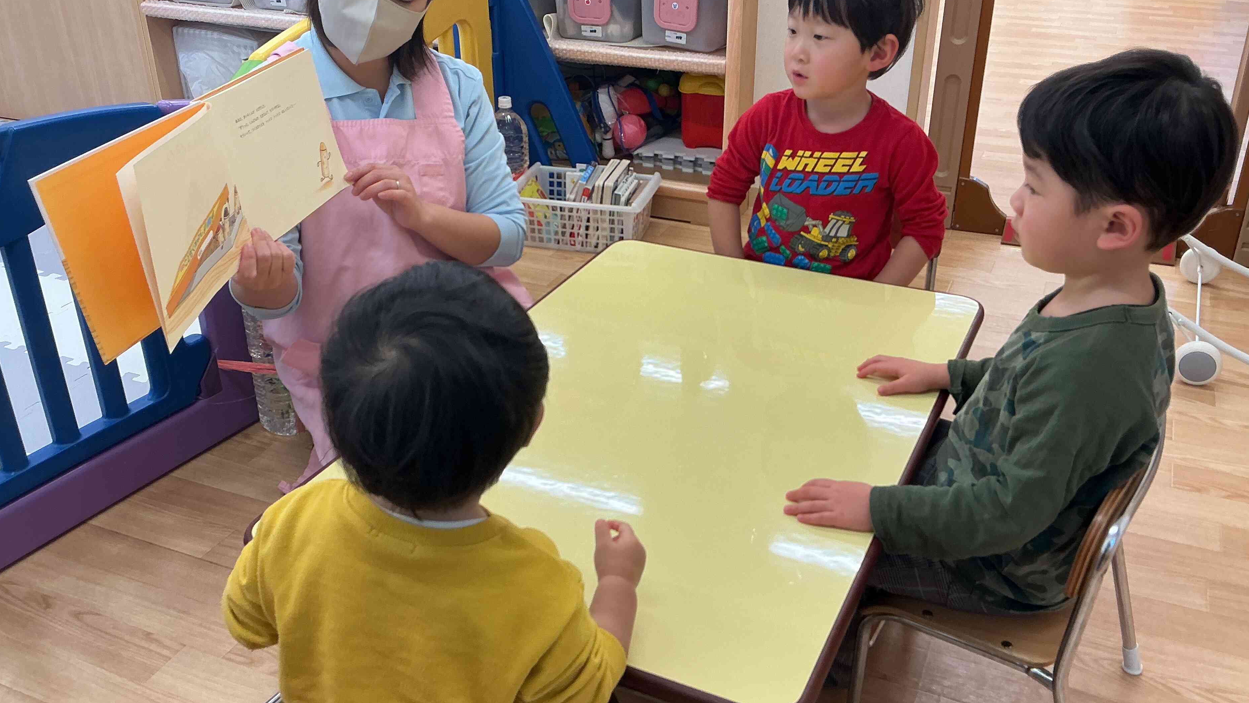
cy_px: 350
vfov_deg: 34.7
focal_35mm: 34
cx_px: 633
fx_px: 1126
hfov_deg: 58.0
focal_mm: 3
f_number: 1.8
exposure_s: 1/100
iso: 40
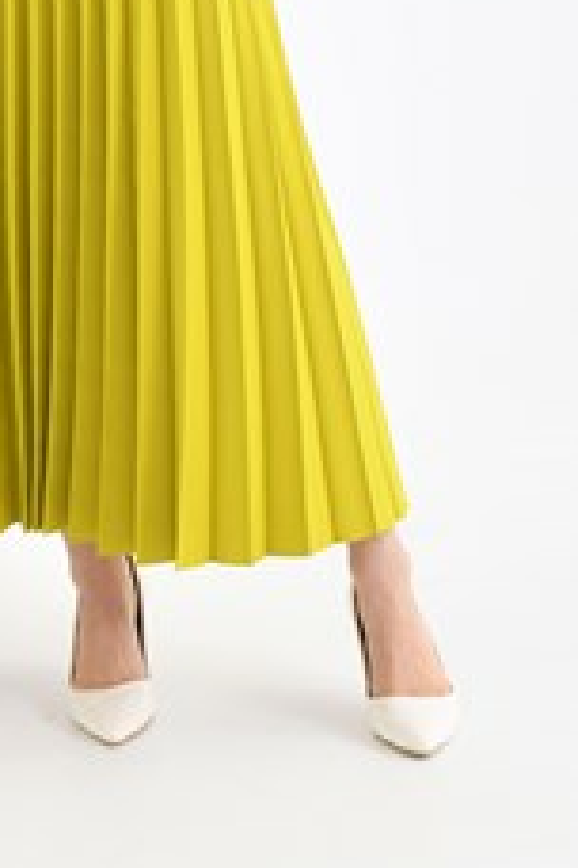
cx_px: 76
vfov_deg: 17.2
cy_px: -69
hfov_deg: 11.8
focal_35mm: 115
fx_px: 2769
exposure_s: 1/125
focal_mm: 46
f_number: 6.3
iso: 160
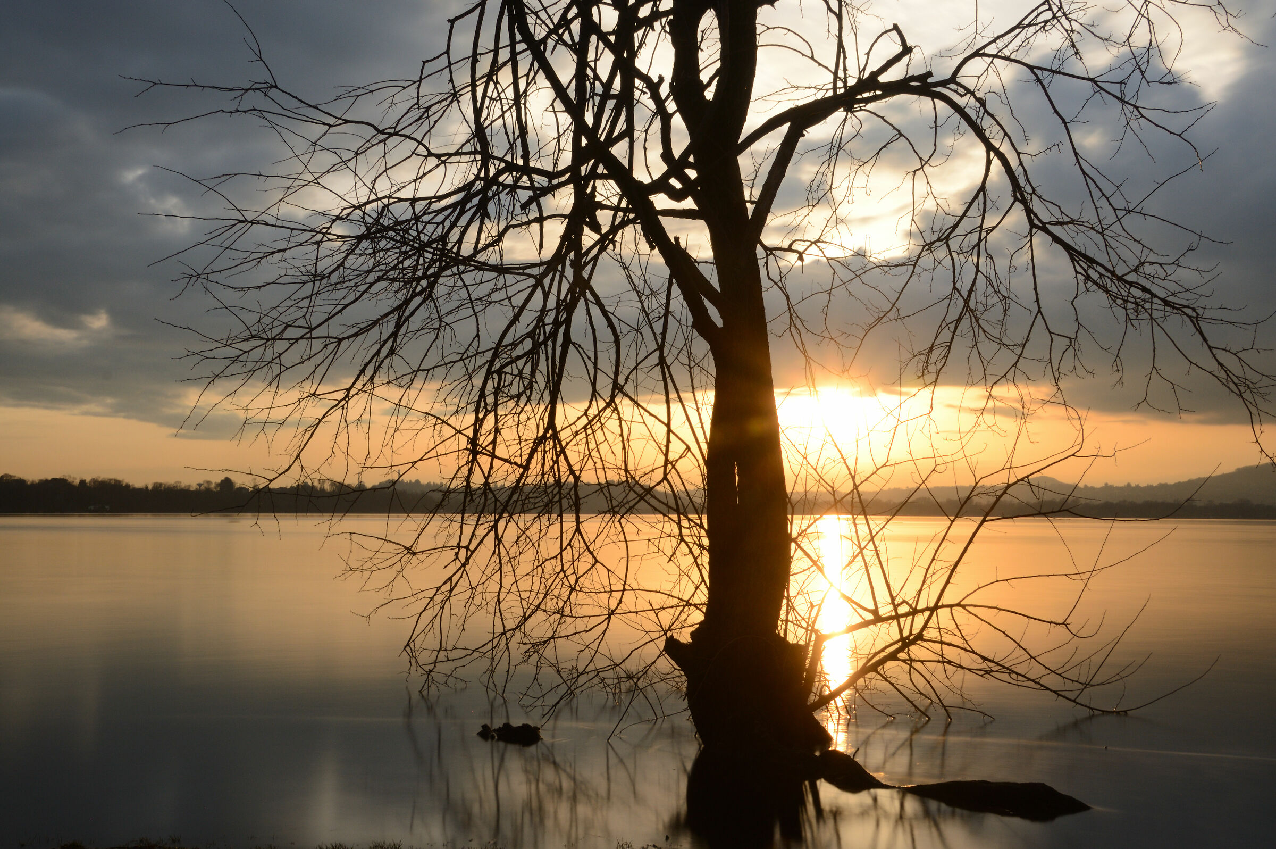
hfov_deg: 49.6
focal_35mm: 39
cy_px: 424
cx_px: 638
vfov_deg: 34.2
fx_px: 1381
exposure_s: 20
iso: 200
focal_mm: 26
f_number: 16
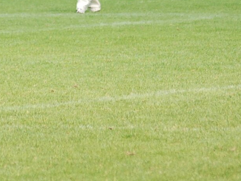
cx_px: 6
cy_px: -64
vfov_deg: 2.1
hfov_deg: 2.9
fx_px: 4818
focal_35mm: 692
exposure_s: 1/1000
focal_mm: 135
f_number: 4.5
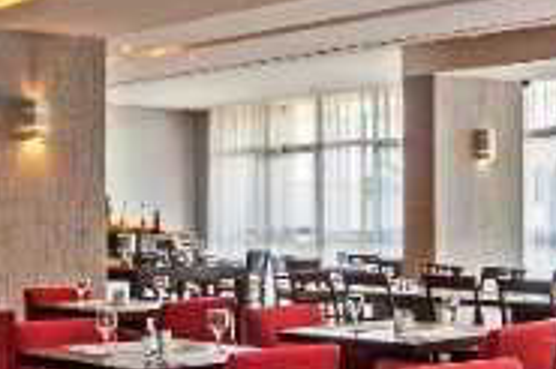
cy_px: 207
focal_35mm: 78
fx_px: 1204
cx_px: 117
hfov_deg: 25.6
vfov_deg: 17.5
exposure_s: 1/10
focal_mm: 18
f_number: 11
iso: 200
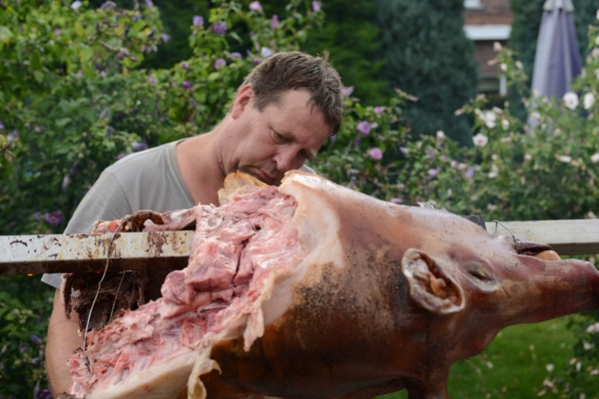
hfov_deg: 35.6
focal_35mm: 56
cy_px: 200
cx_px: 300
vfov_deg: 24.2
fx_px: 932
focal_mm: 56
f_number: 5
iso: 200
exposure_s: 1/100
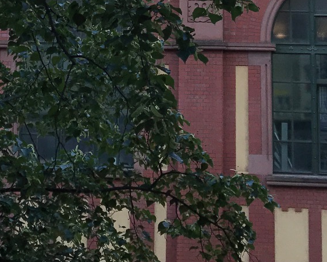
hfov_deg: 19.5
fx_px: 949
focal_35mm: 98
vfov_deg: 14.8
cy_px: -107
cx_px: 146
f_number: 1.8
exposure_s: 1/704
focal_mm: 3.99
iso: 20
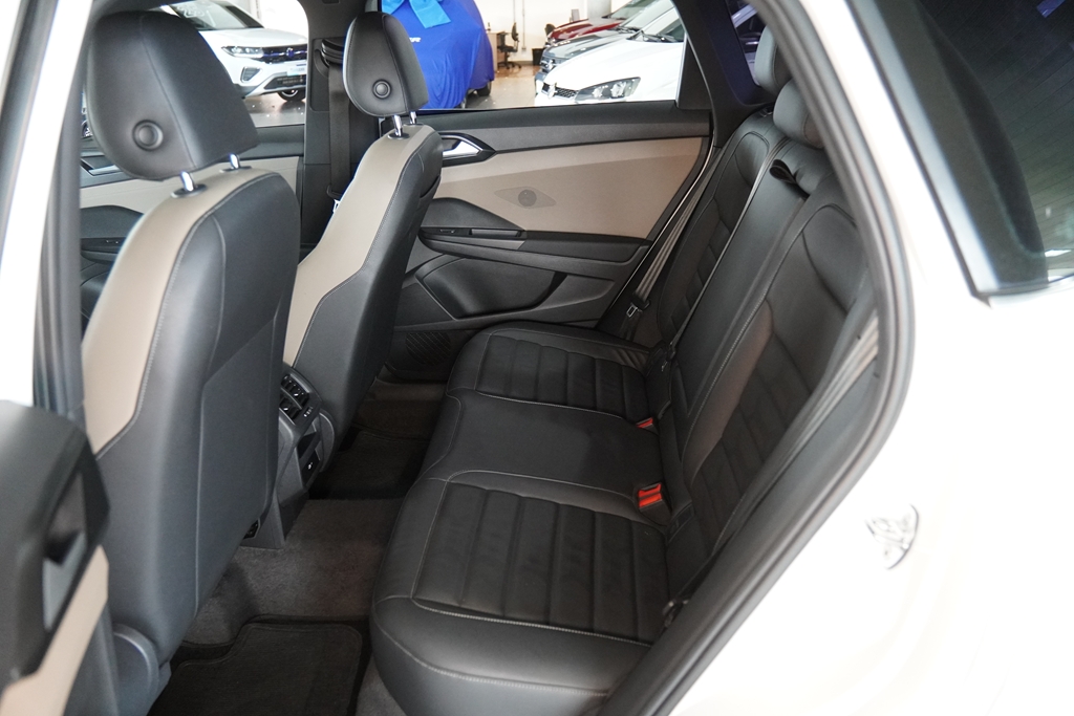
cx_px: 537
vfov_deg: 43.6
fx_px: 895
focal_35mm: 30
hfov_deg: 61.9
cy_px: 358
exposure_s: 1/160
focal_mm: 20
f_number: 2.8
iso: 3200
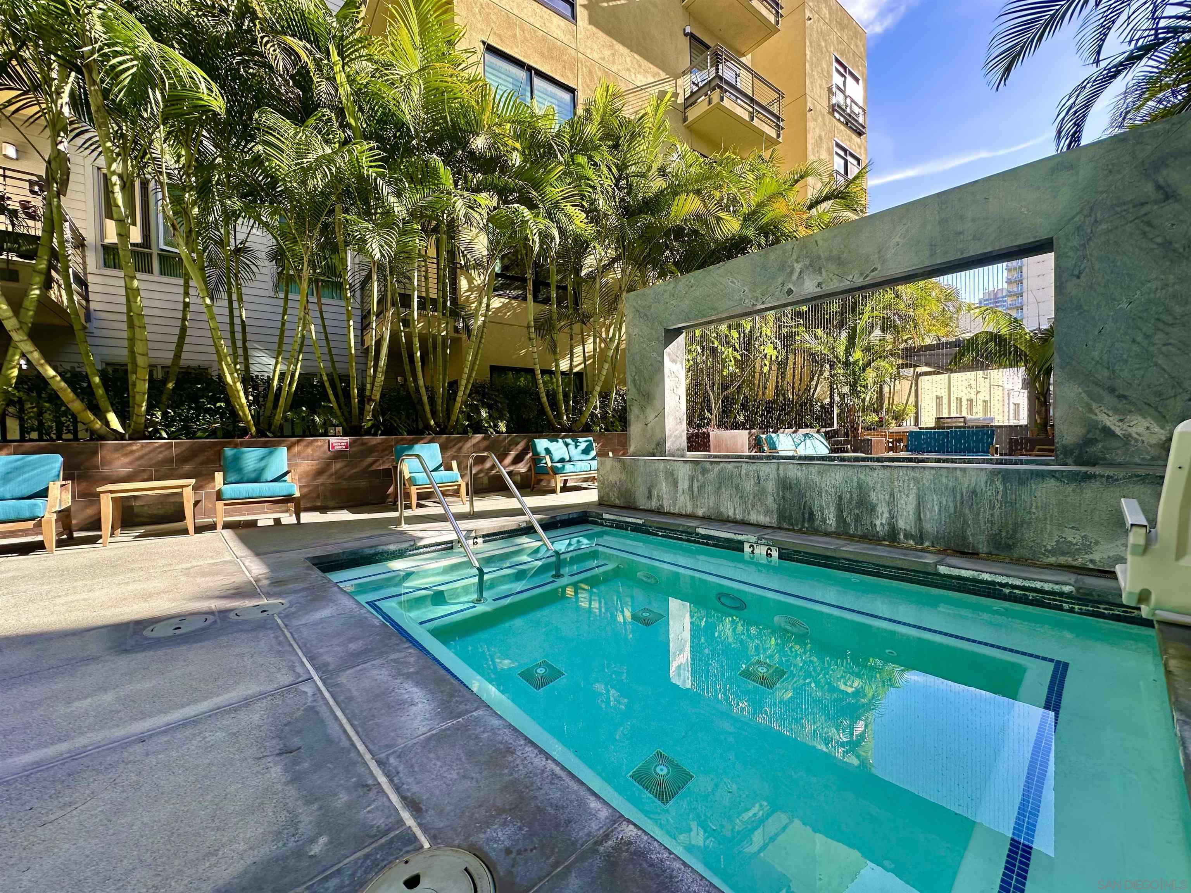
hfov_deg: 102.1
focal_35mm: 14
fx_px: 482
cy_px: 446
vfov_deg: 85.7
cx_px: 596
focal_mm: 2.22
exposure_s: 1/270
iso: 40
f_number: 2.2
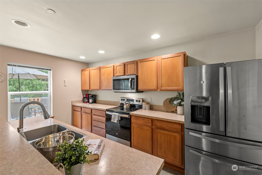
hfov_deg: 104.3
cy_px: 88
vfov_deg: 81.2
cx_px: 131
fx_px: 102
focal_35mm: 14
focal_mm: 14
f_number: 8
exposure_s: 1/2.5
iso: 400
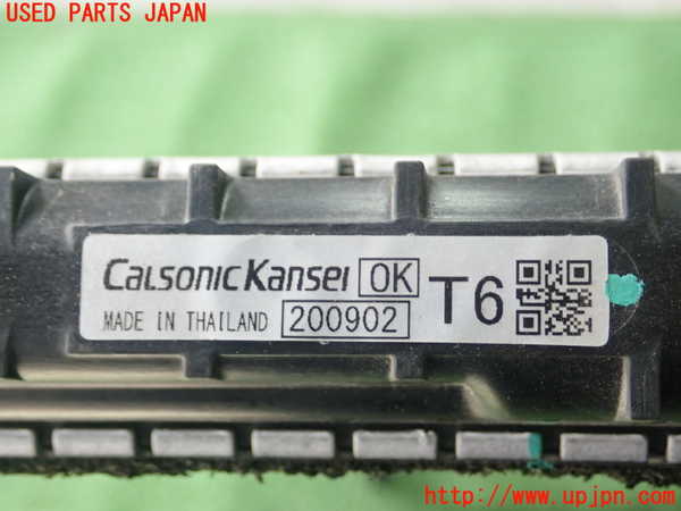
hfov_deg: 31.7
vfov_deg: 24.0
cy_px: 256
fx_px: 1200
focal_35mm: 61
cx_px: 340
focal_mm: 11.01
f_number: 3.6
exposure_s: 1/60
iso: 320
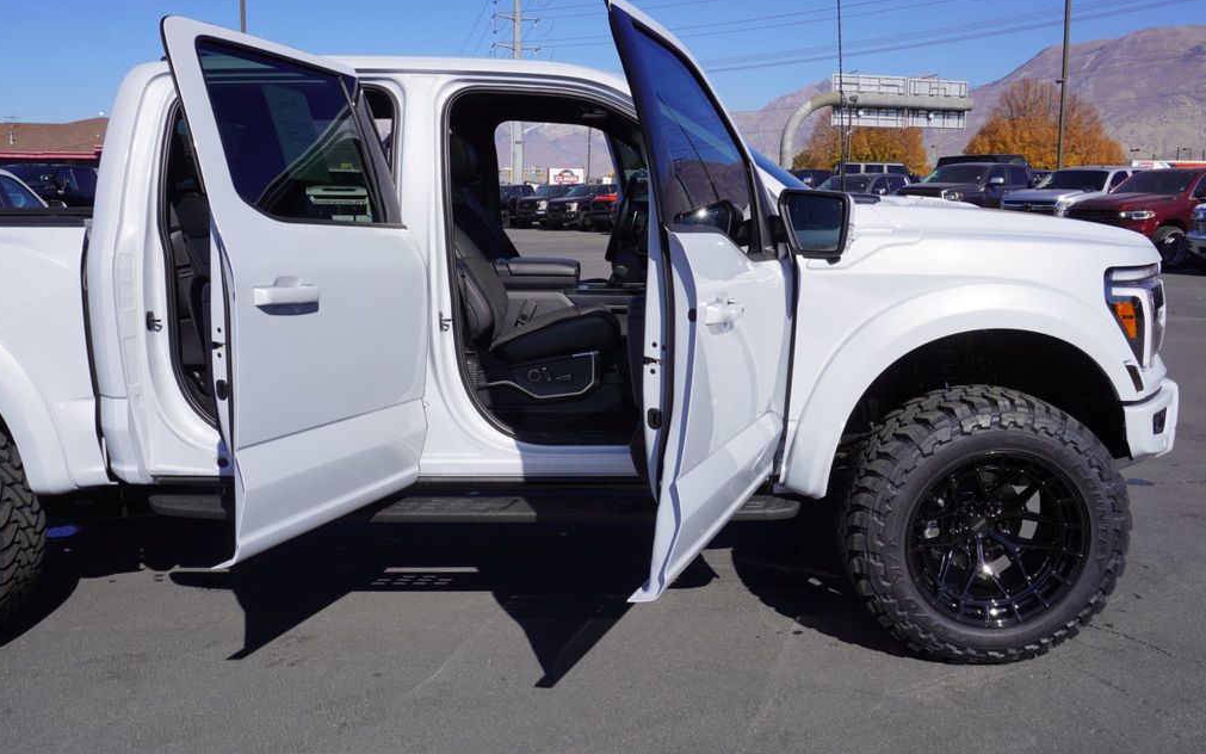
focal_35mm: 31
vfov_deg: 40.6
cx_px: 604
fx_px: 1019
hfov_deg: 61.2
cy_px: 352
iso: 100
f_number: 10
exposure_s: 1/200
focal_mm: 20
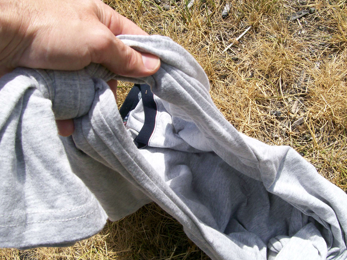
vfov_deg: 35.9
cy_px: 142
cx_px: 189
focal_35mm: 40
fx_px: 401
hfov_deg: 46.7
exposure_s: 1/612
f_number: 4.8
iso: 80
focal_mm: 6
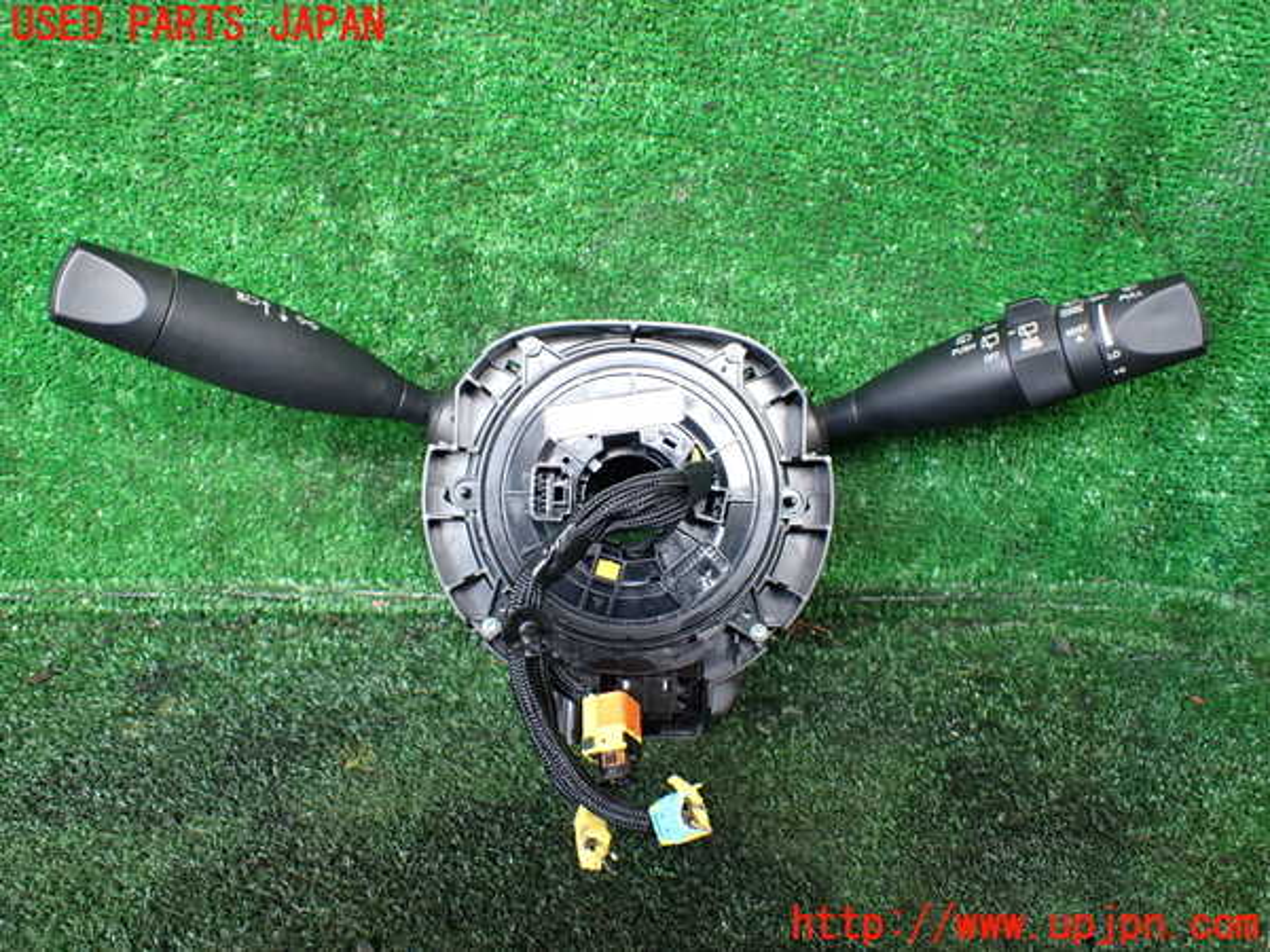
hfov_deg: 60.0
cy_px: 476
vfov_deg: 46.8
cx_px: 635
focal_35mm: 30
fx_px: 1101
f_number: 2.3
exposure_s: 1/125
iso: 320
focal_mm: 5.4
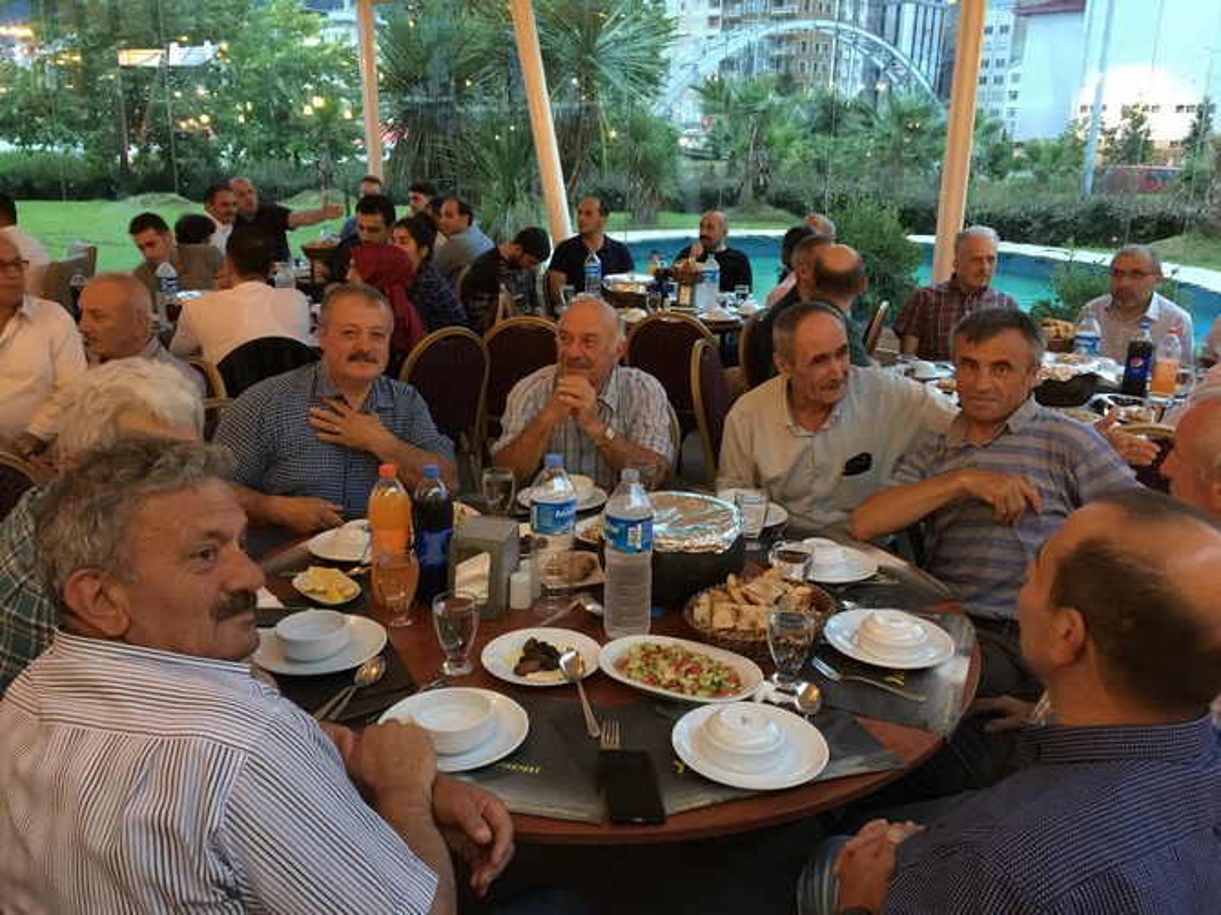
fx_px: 1023
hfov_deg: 61.7
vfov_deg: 48.2
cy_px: 458
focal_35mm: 29
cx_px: 610
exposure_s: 1/4
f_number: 2.2
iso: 125
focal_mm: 4.15
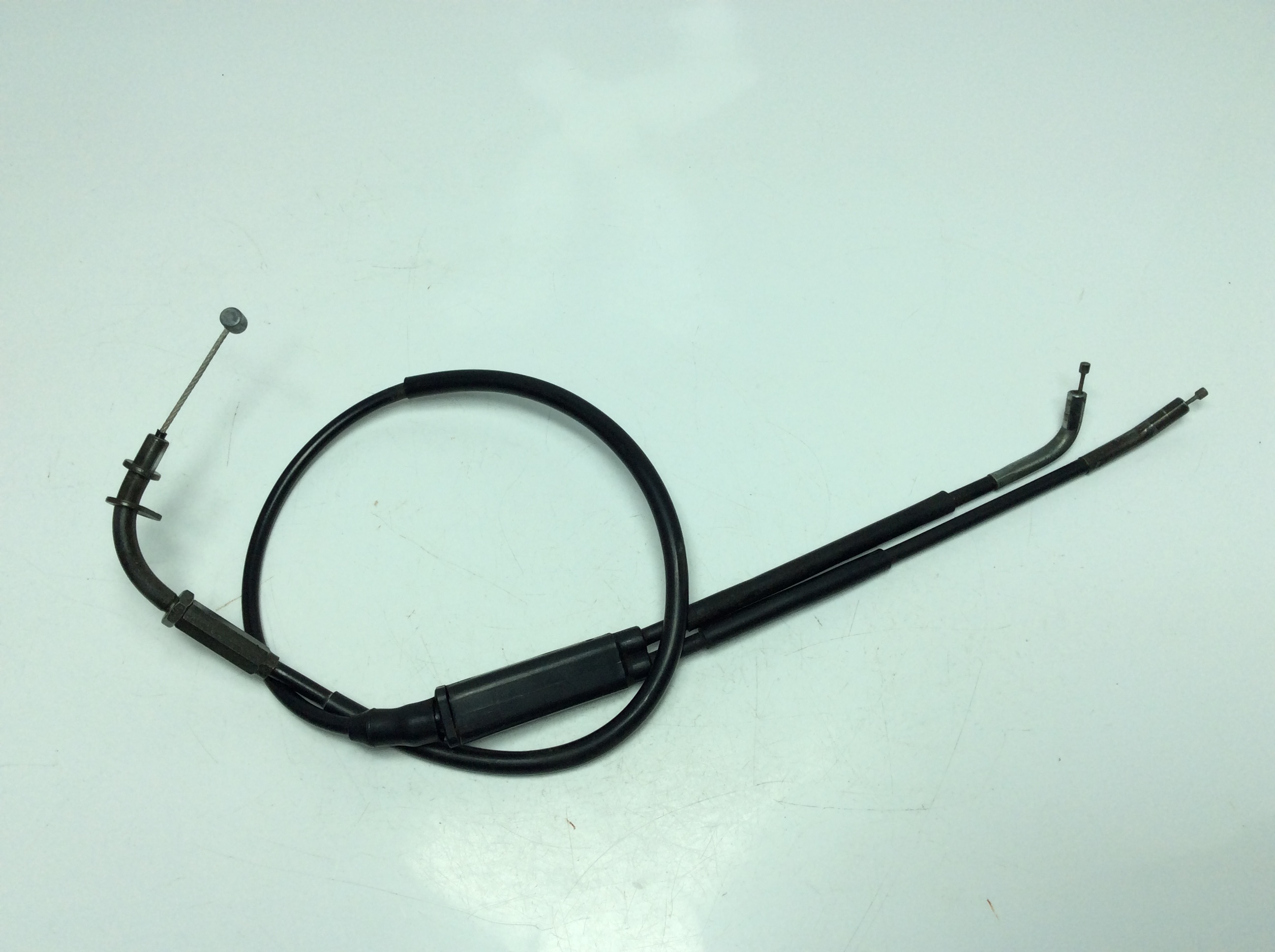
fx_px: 1177
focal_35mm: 32
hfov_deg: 56.9
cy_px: 476
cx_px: 638
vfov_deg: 44.1
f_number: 2.4
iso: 32
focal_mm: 3.3
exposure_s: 1/635
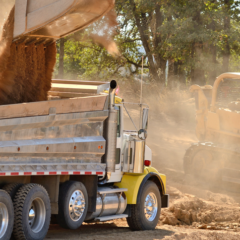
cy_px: 90
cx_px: 12
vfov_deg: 8.3
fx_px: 1647
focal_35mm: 210
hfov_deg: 8.3
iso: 100
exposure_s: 1/320
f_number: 5.6
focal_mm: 80
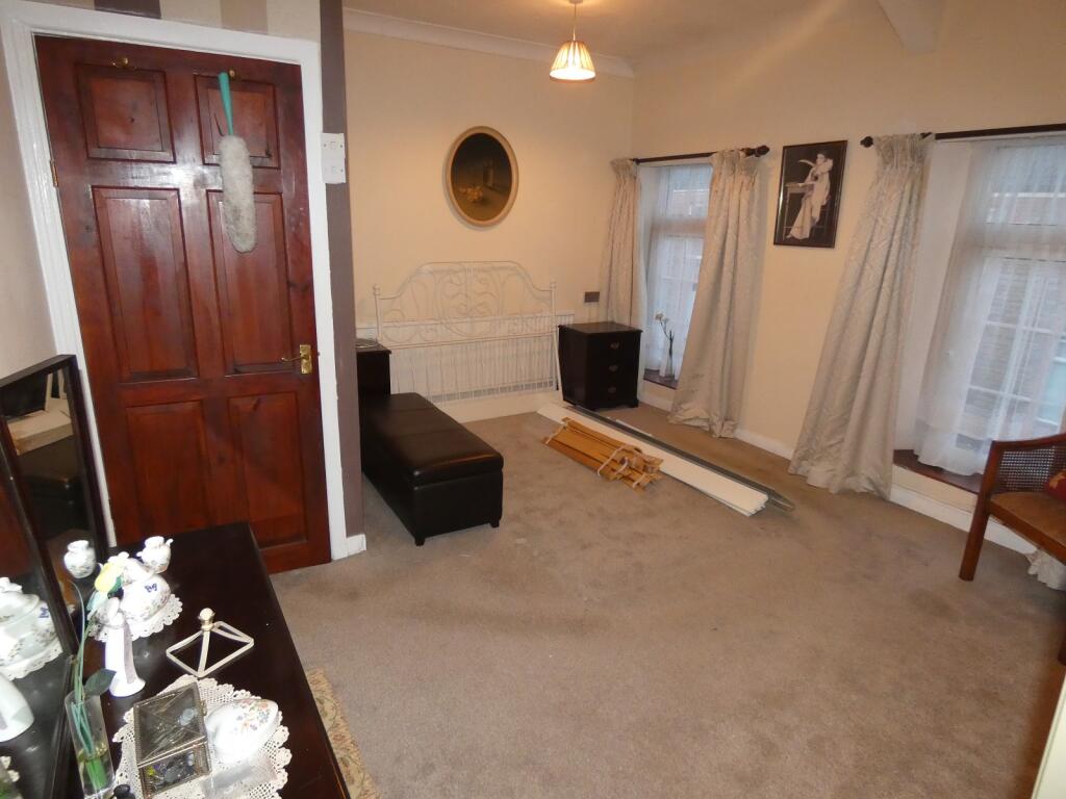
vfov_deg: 66.0
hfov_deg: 81.7
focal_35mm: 20
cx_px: 533
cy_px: 400
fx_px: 616
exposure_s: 1/60
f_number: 2.8
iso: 640
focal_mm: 3.6
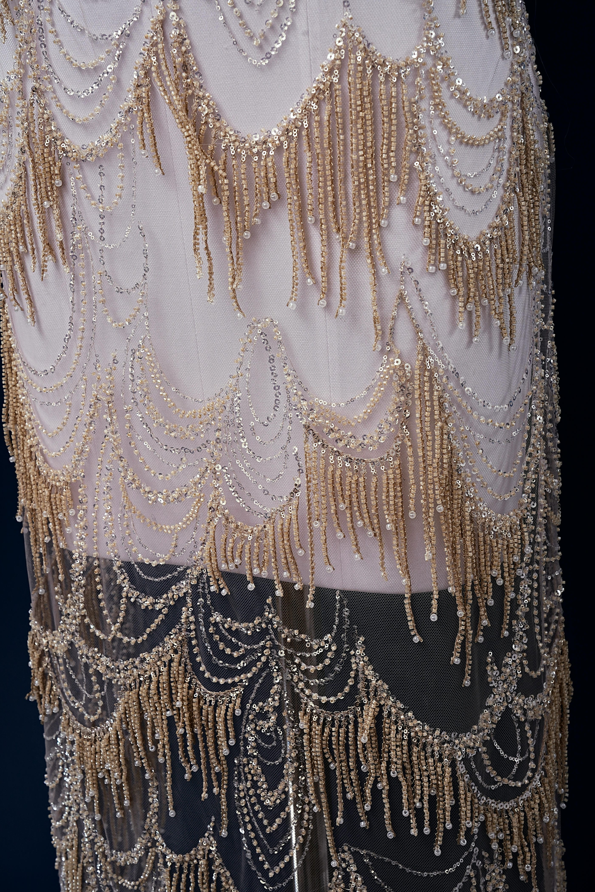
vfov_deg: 39.6
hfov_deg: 27.0
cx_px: 298
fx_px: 1240
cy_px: 446
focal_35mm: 50
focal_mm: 50
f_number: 11
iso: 100
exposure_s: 1/125
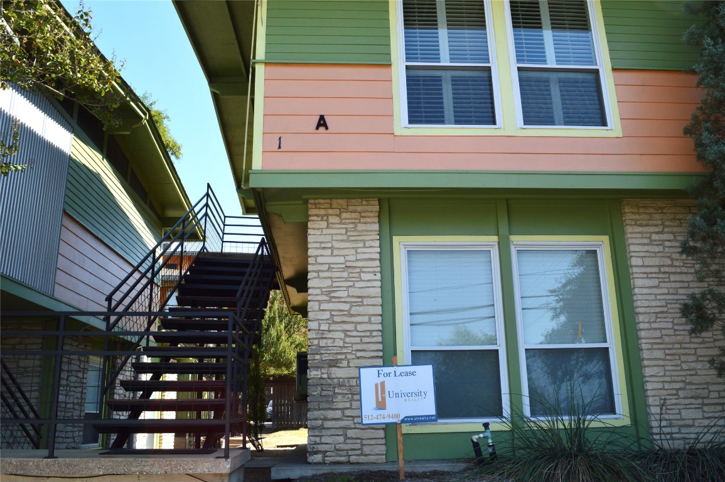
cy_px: 241
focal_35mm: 27
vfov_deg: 47.9
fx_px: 543
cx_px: 362
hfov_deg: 67.4
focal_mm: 18
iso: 400
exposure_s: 1/320
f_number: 10
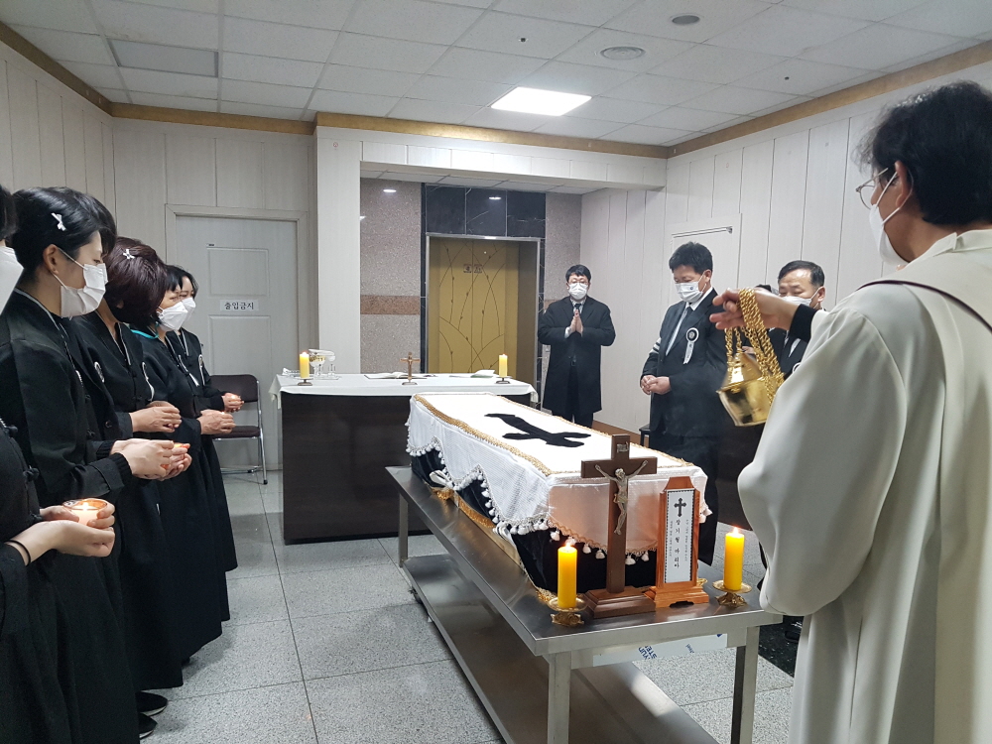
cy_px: 372
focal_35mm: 26
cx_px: 496
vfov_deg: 53.1
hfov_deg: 67.3
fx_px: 745
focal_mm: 4.2
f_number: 1.7
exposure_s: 1/60
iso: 200
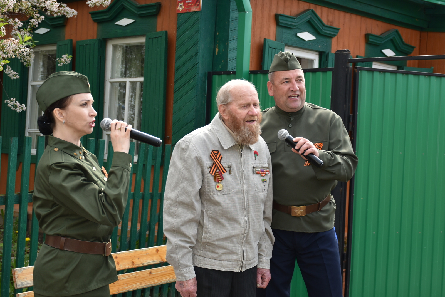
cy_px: 148
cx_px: 222
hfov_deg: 35.0
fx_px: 705
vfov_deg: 23.8
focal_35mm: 57
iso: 100
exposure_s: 1/200
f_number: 5
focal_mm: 38
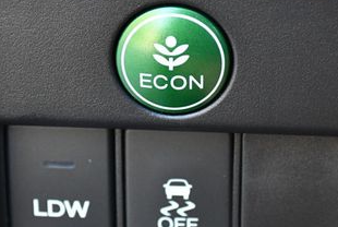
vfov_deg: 8.4
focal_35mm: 165
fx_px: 1552
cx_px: 171
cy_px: 131
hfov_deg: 12.4
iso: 1600
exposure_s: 1/125
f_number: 5.3
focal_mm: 40
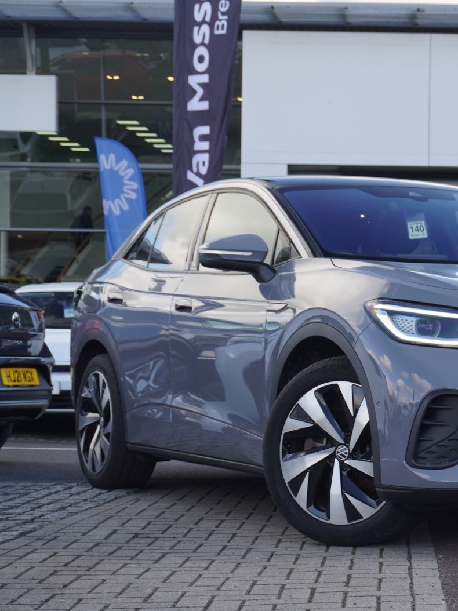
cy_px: 306
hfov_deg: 16.2
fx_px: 1584
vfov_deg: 21.8
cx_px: 432
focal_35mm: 90
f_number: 5.6
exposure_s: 1/80
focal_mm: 41
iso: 100
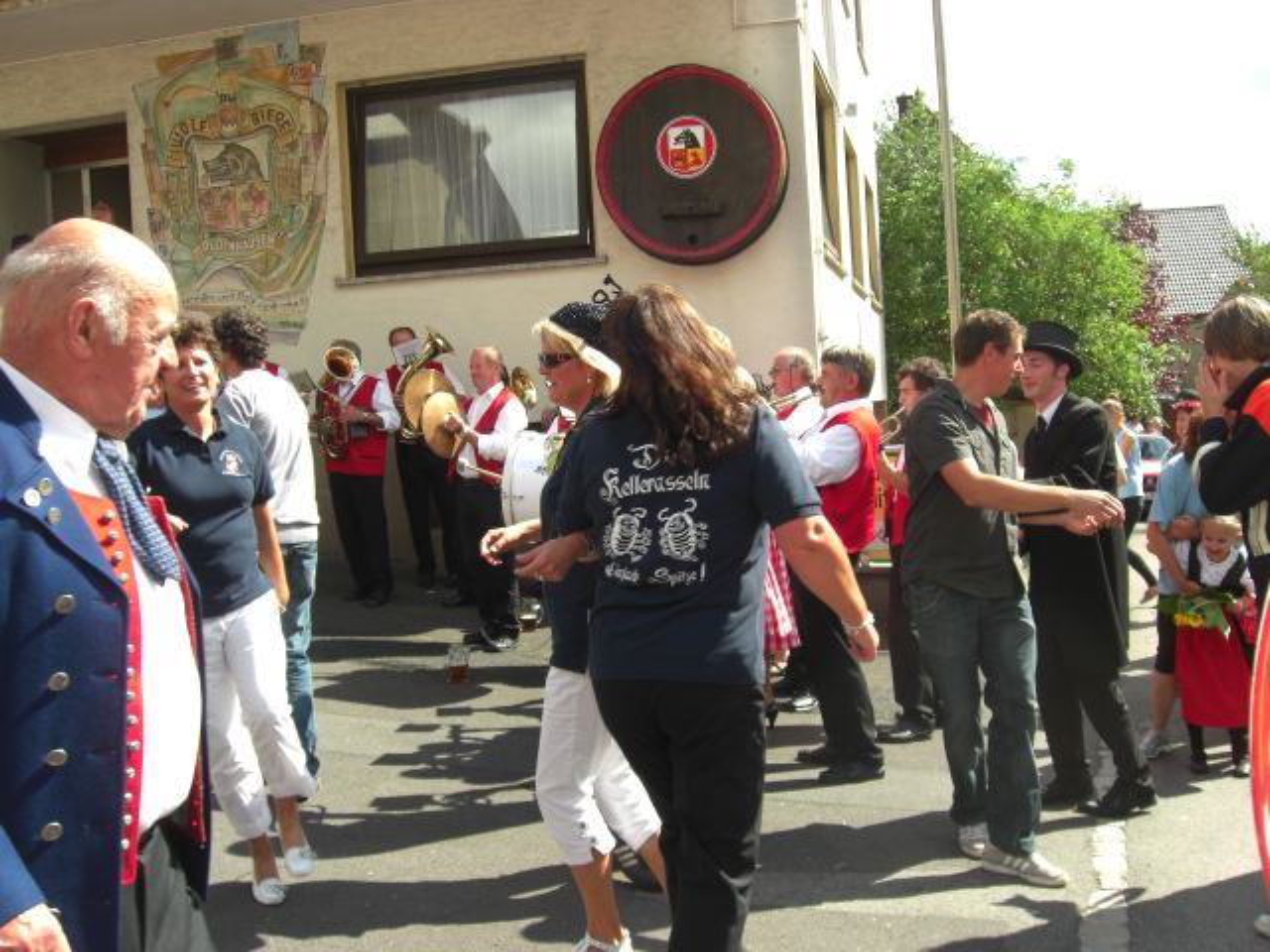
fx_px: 1394
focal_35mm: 38
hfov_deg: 49.0
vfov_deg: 37.7
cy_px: 476
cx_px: 635
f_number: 4
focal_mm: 7.9
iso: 80
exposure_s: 1/250
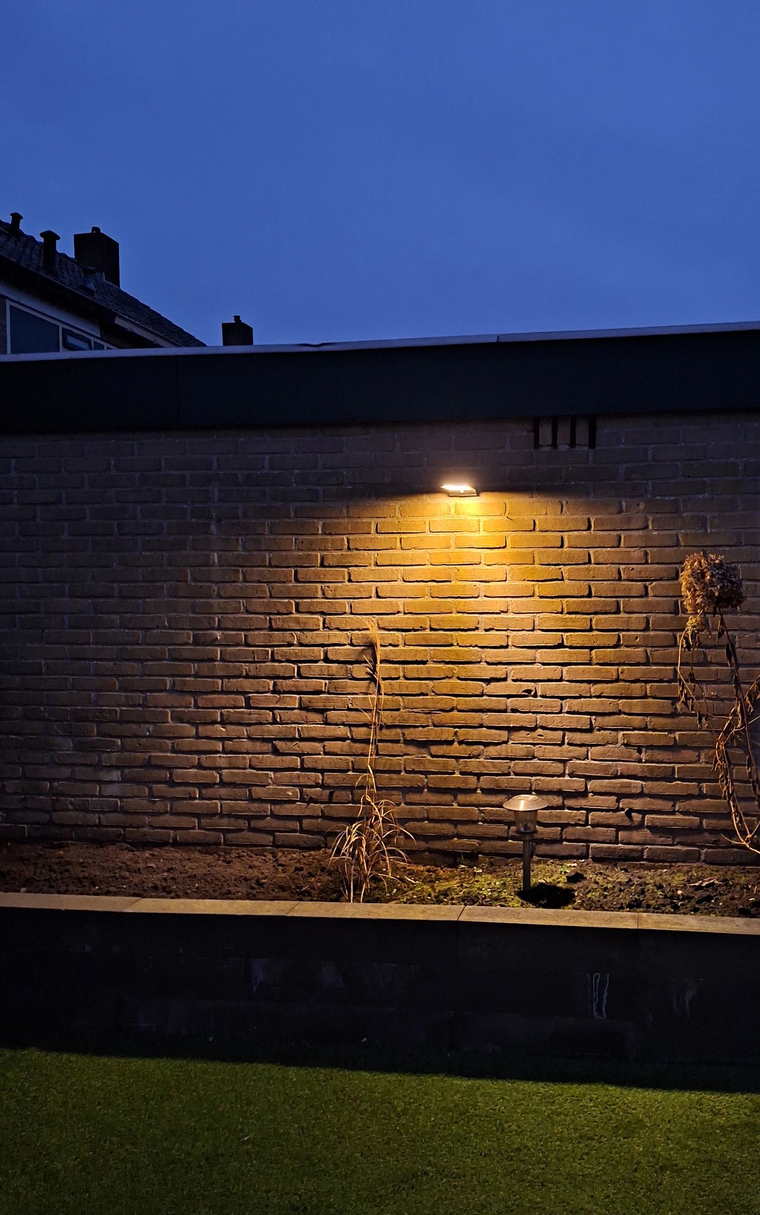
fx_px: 928
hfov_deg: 43.7
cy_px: 640
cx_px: 522
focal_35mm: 28
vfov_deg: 66.4
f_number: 1.8
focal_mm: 5.54
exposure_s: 1/20
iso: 1000
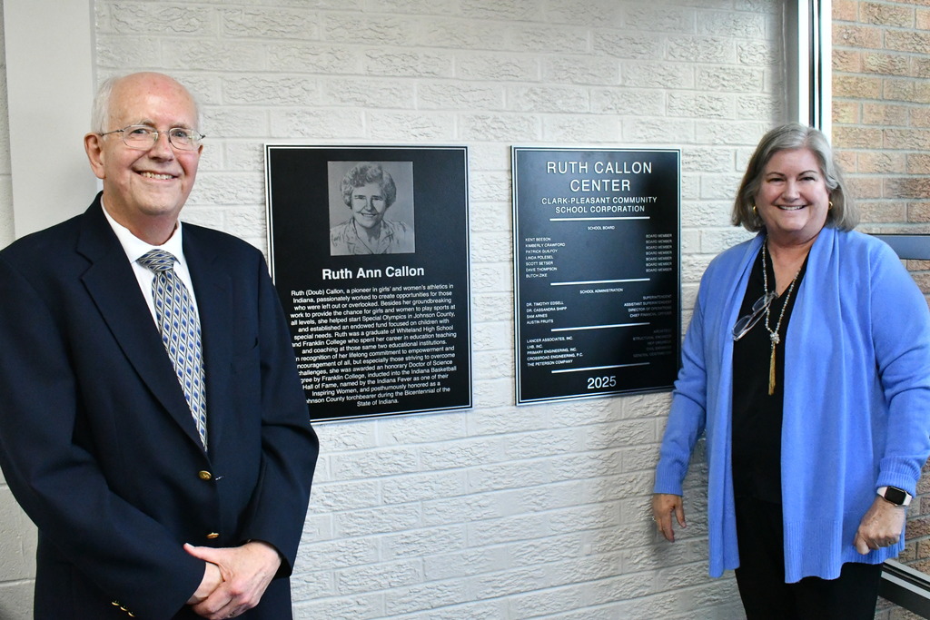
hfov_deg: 57.2
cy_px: 310
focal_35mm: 33
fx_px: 853
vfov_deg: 40.0
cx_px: 465
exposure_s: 1/320
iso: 10000
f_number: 9
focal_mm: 22
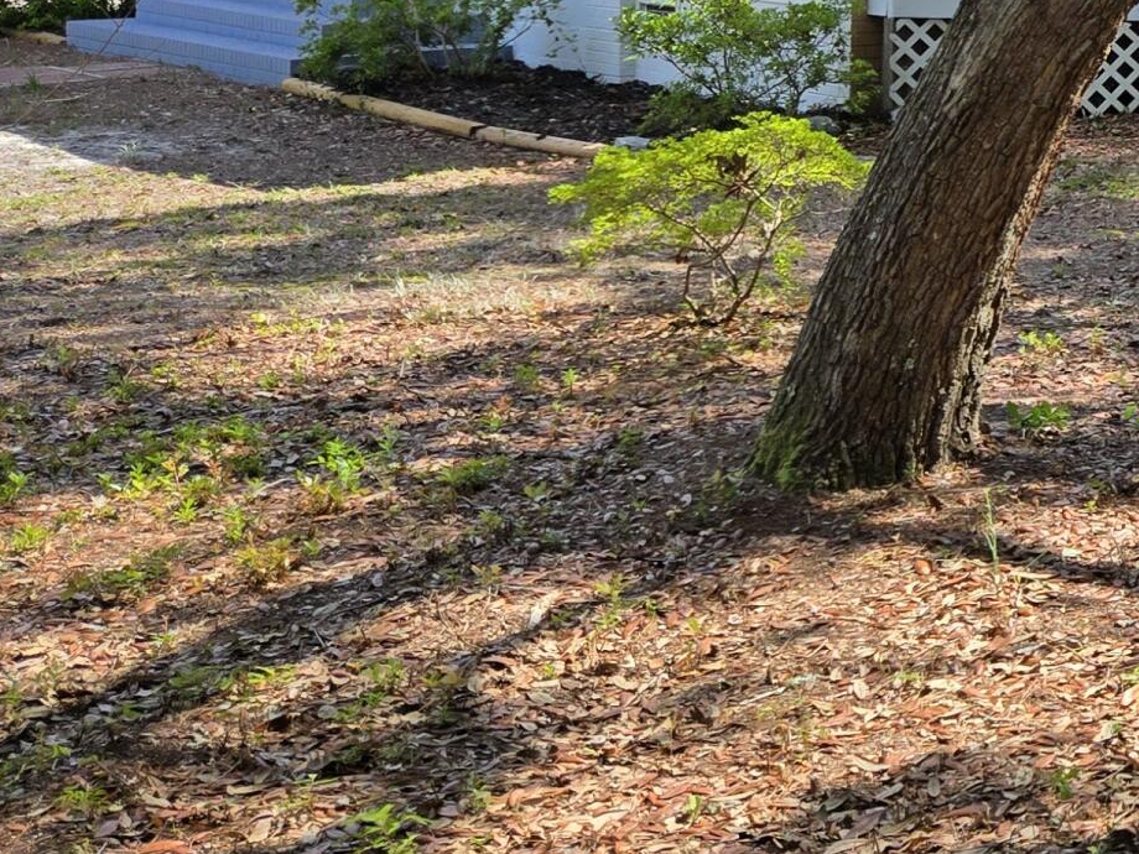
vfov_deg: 18.5
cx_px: 1571
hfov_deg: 22.6
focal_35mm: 75
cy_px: -186
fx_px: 2468
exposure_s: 1/2921
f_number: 1.8
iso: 64
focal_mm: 5.4
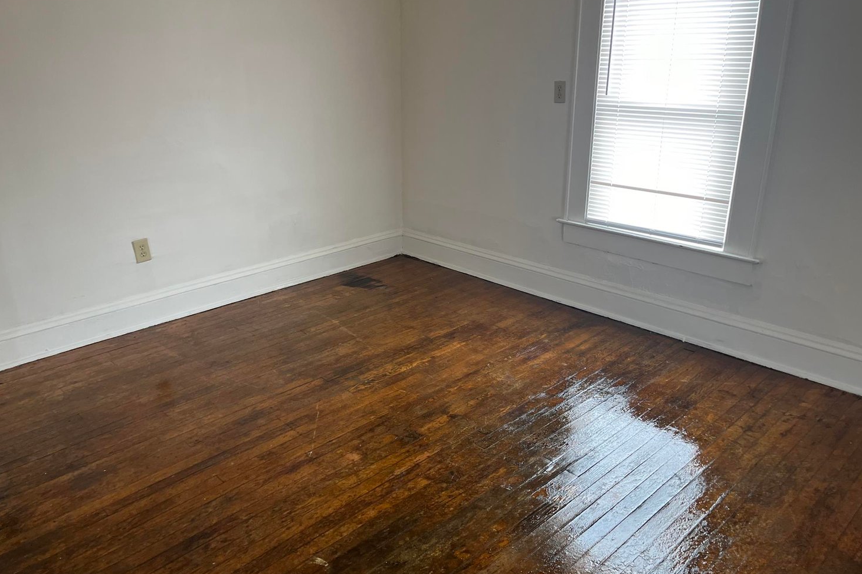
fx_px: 670
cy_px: 278
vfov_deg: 46.4
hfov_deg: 65.5
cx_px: 417
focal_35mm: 28
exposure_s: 1/120
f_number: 1.6
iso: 100
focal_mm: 5.1
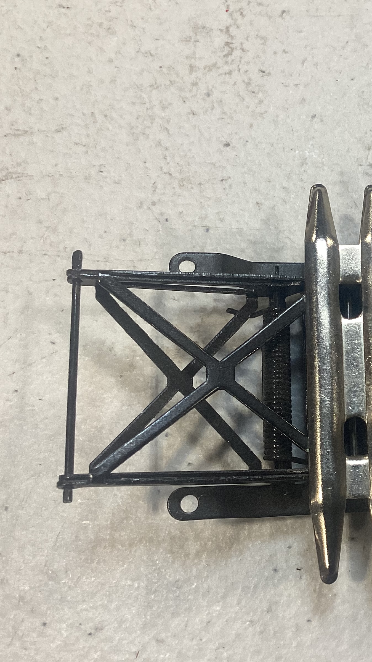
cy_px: 333
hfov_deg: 24.8
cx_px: 366
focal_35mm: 46
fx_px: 807
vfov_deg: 44.6
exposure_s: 1/60
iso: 64
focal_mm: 3.3
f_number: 2.4
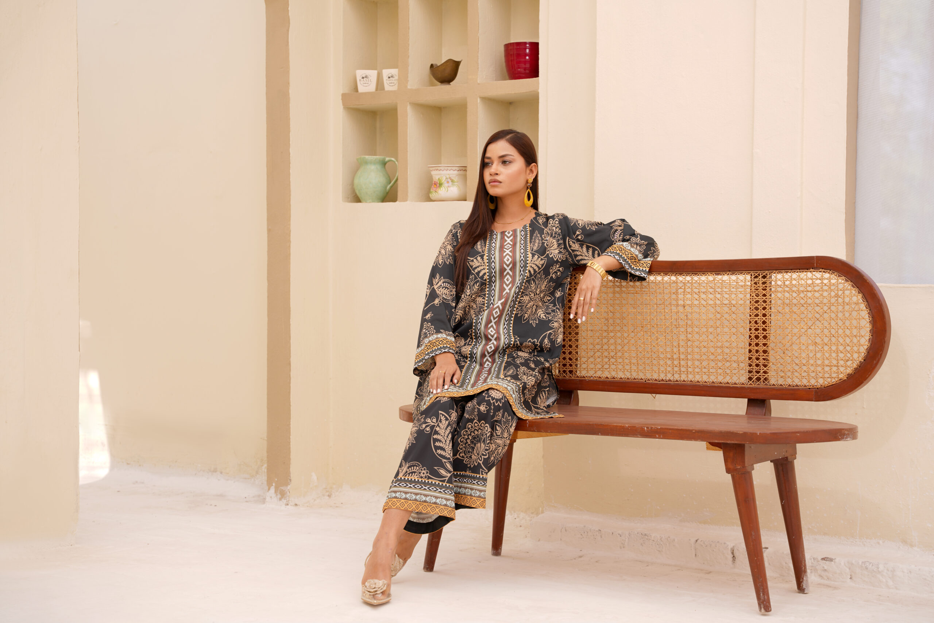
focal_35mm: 60
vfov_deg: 22.8
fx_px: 1547
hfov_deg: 33.6
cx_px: 467
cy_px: 312
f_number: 4
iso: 50
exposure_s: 1/125
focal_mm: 59.6
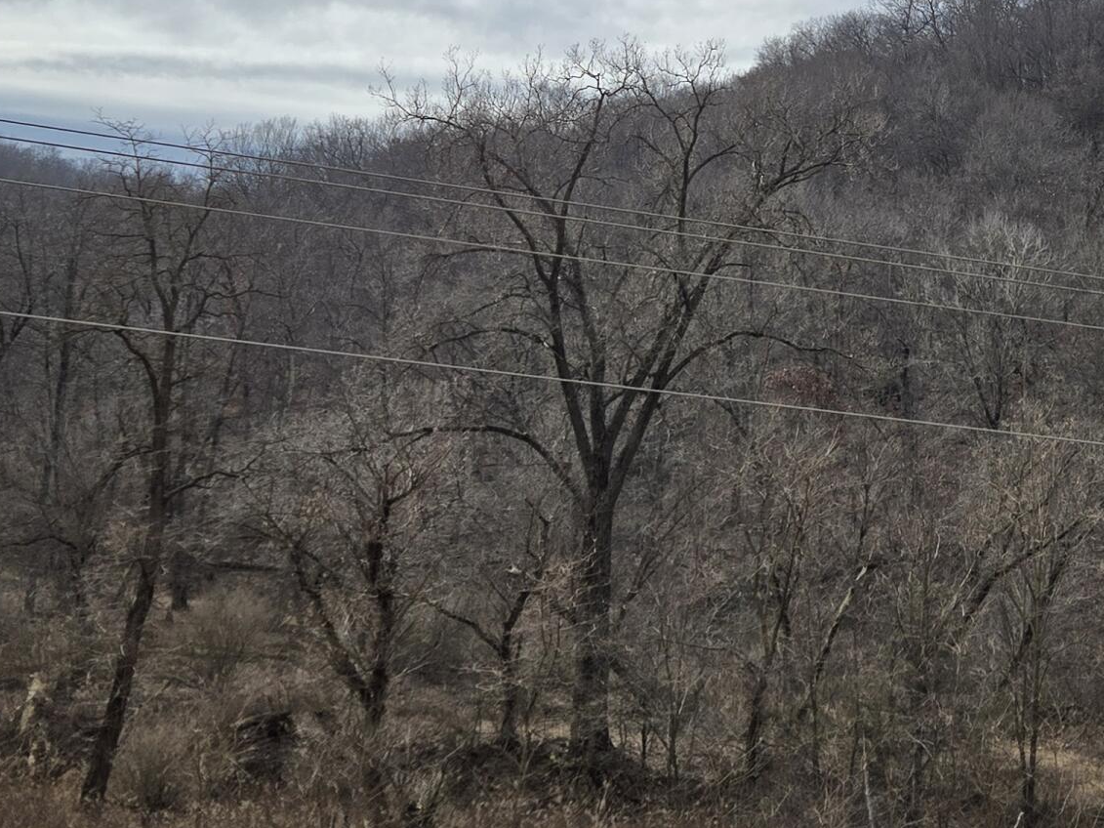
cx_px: 936
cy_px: 149
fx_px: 1945
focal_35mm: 61
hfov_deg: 30.6
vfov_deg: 23.6
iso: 25
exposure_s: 1/5543
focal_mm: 5.4
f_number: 1.8
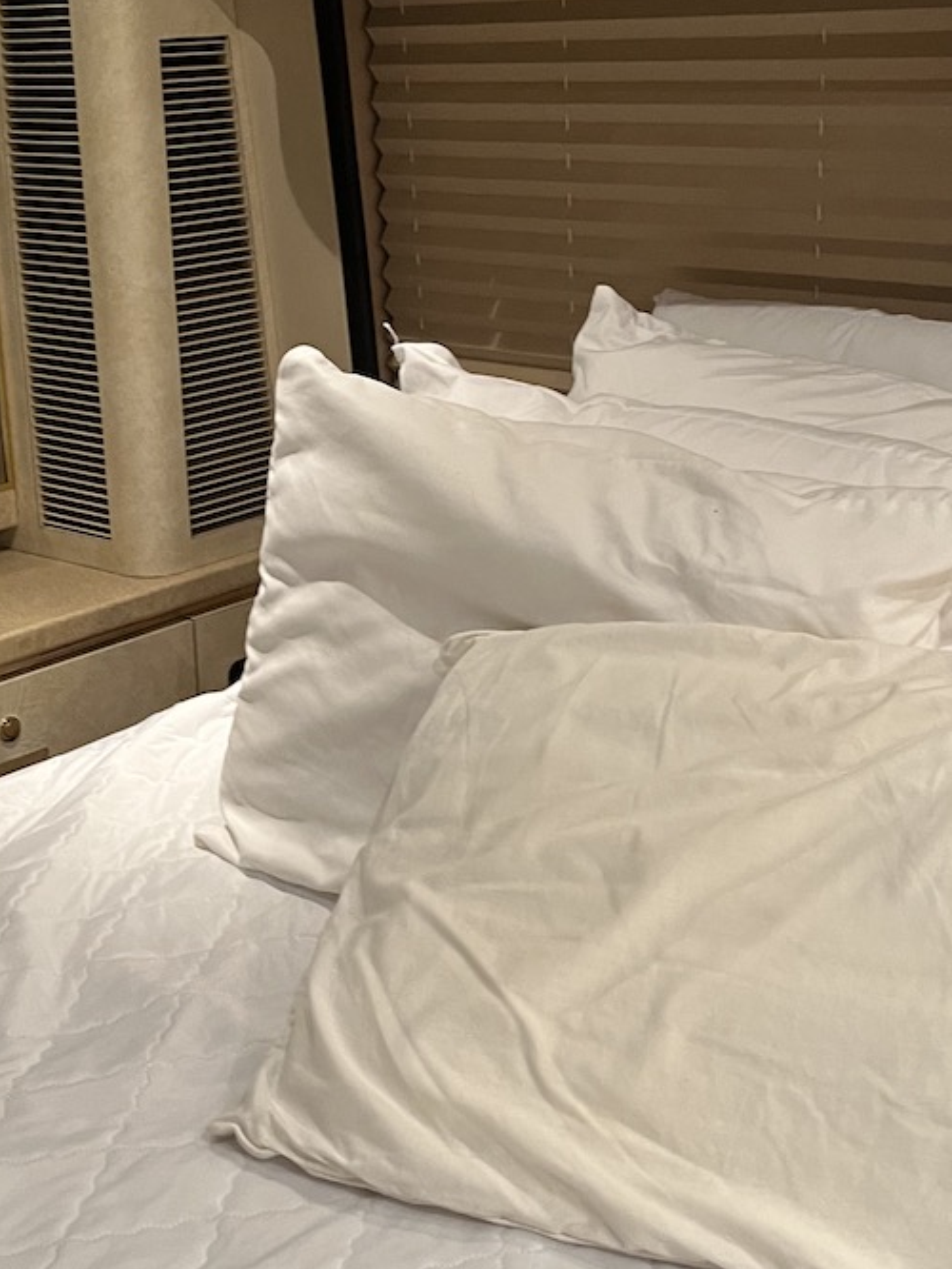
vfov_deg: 36.8
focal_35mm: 52
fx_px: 1906
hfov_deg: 28.0
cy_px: 695
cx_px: 367
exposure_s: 1/60
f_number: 1.6
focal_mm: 5.1
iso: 200
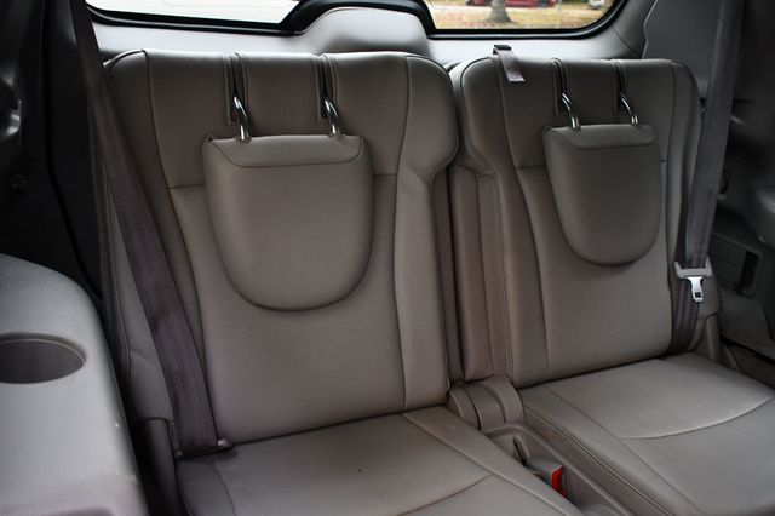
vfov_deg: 39.9
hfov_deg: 57.2
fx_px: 710
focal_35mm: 33
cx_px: 388
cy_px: 258
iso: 1400
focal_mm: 22
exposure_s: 1/125
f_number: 3.8
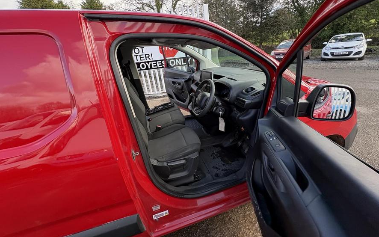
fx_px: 155
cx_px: 191
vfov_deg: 74.4
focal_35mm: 15
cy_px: 101
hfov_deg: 101.5
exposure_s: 1/136
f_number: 2.2
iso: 64
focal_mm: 2.22
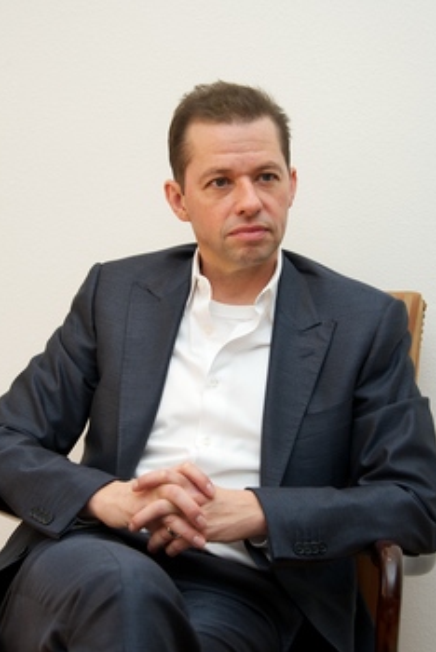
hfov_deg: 17.1
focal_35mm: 80
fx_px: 1450
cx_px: 206
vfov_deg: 25.3
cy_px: 371
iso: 500
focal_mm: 70
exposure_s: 1/60
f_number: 6.3
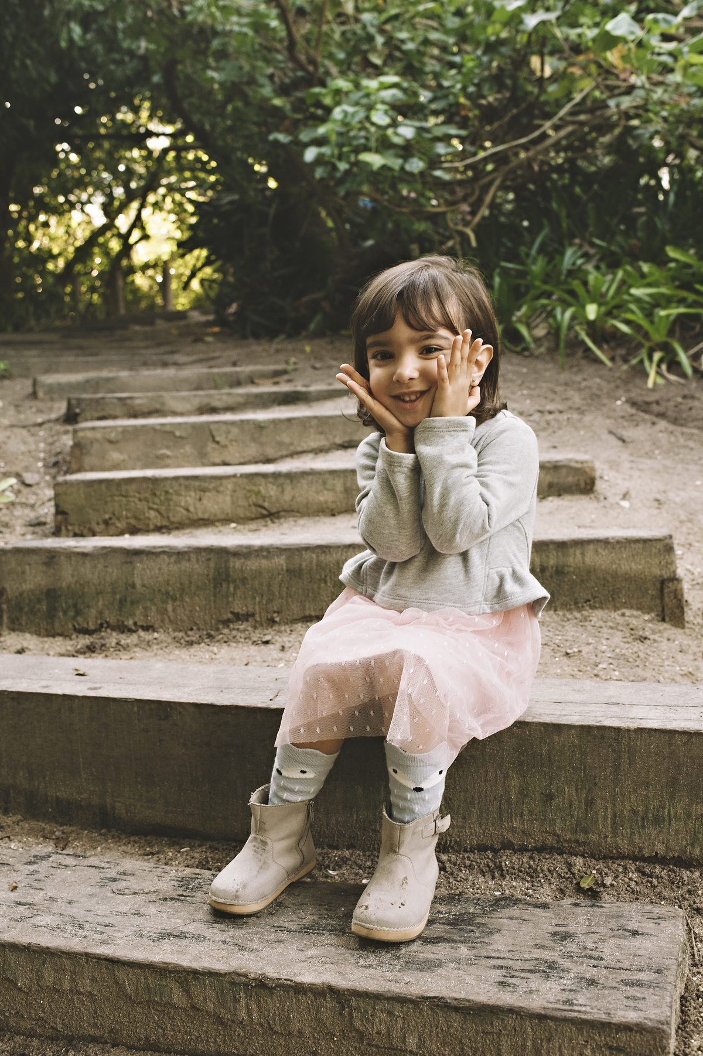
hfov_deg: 37.8
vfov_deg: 54.5
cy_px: 528
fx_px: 1026
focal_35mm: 35
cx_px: 352
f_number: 5.6
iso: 1000
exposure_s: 1/125
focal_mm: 35
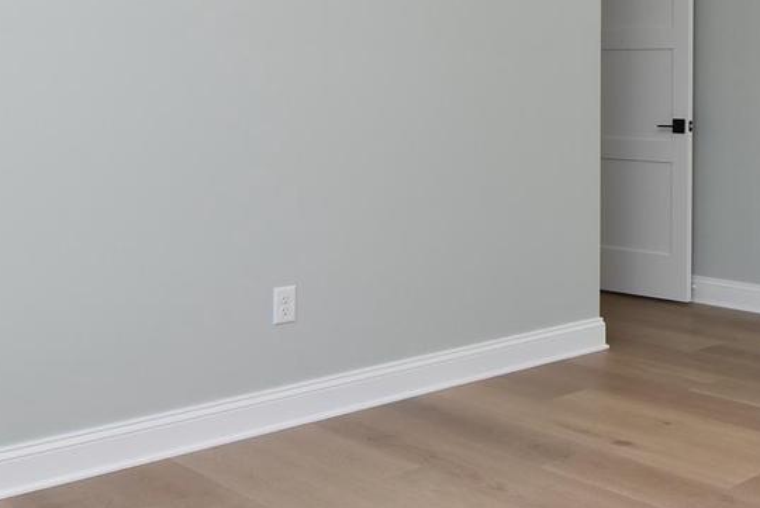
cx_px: 756
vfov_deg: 27.4
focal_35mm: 48
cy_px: 86
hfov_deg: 36.9
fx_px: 1014
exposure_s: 1/125
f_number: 10
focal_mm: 12
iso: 500
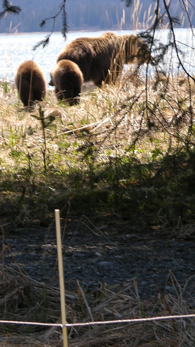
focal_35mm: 410
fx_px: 3768
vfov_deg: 5.3
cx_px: 99
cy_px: 124
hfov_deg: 3.0
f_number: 4.9
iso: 50
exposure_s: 1/196
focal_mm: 37.7
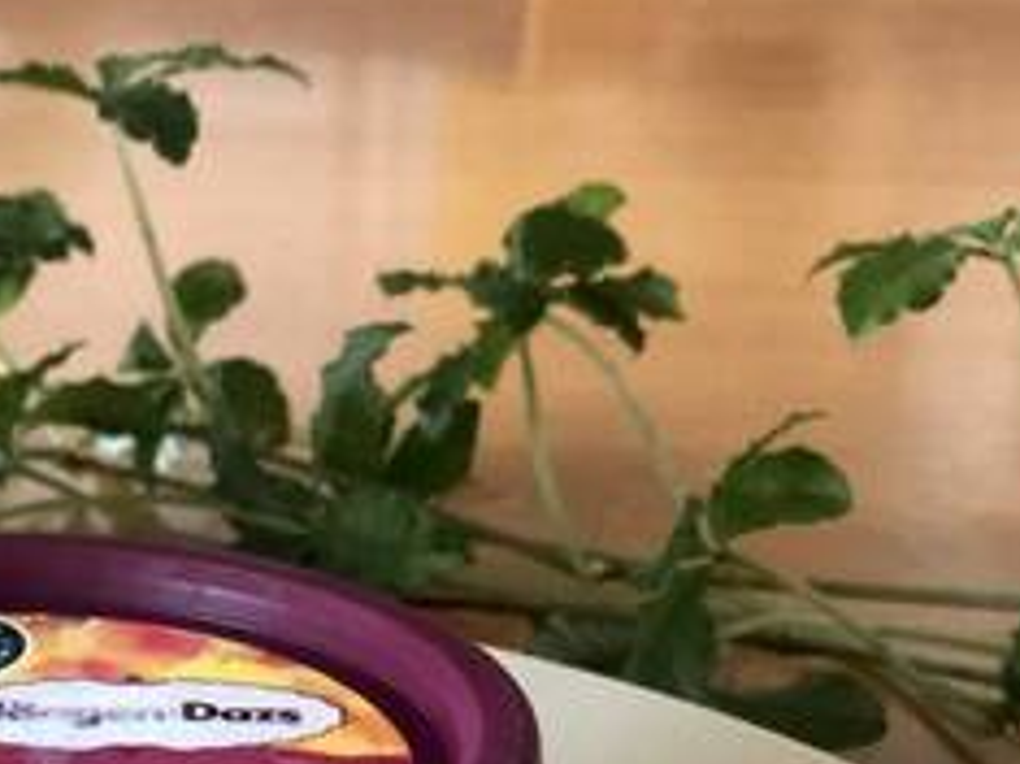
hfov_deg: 14.4
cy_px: 851
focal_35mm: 133
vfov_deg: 11.0
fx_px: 3917
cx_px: -178
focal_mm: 6
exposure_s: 1/24
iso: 125
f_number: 2.4
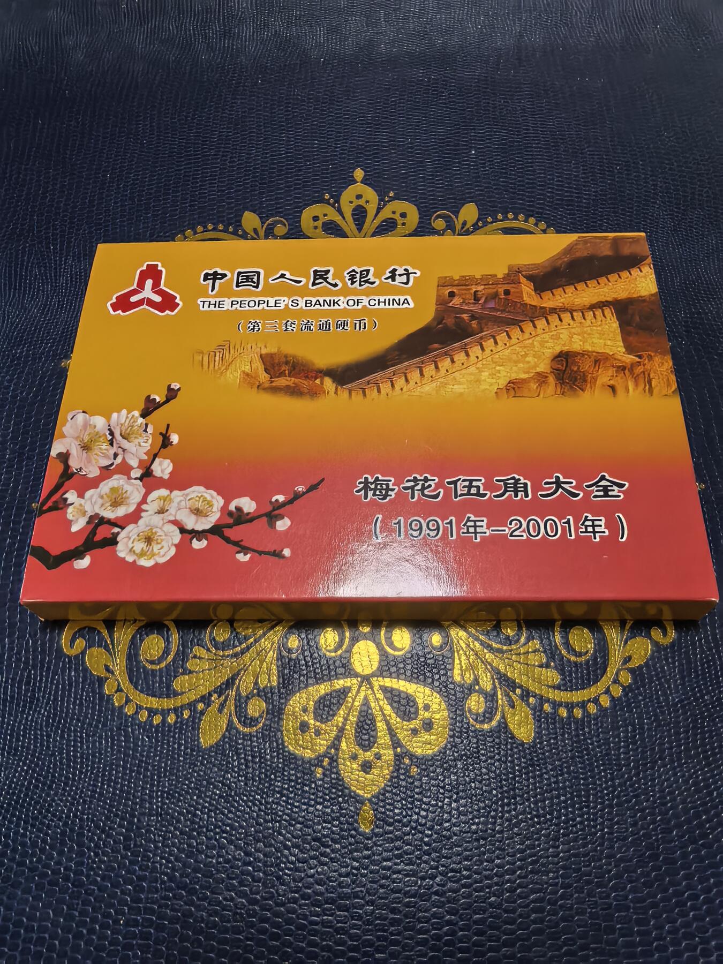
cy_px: 482
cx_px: 362
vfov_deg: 71.6
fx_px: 668
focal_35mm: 24
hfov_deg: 56.8
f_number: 2.2
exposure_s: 1/50
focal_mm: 1.68
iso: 160
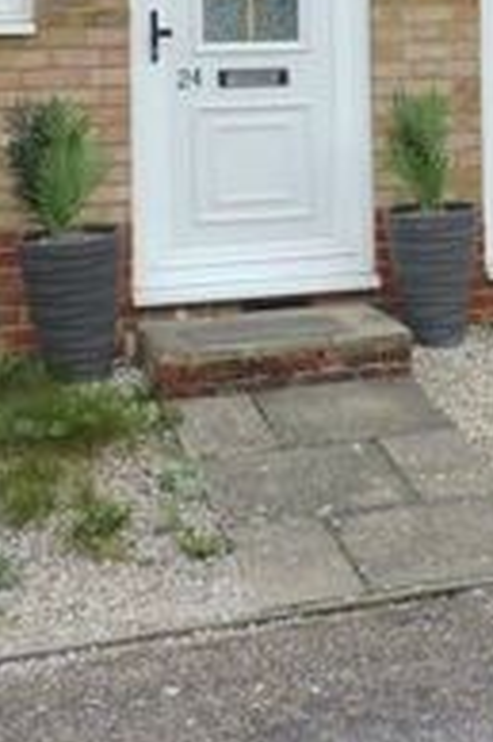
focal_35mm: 90
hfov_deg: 14.0
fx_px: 1852
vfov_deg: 21.7
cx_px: 780
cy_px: -21
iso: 200
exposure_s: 1/320
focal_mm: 4.3
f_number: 3
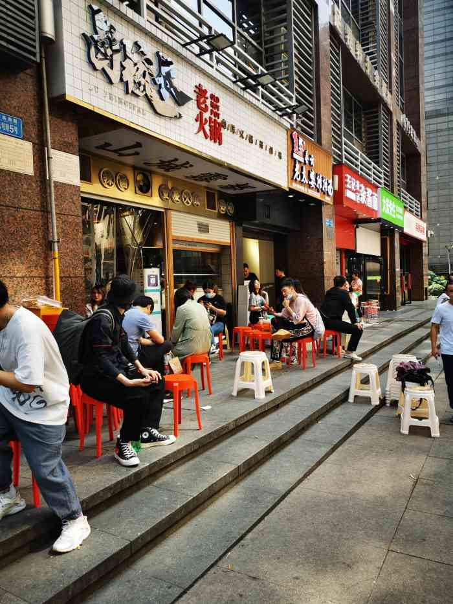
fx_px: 471
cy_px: 302
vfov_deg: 65.3
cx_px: 226
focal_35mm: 27
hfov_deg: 51.4
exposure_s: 1/370
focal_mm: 5.58
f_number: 1.8
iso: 50
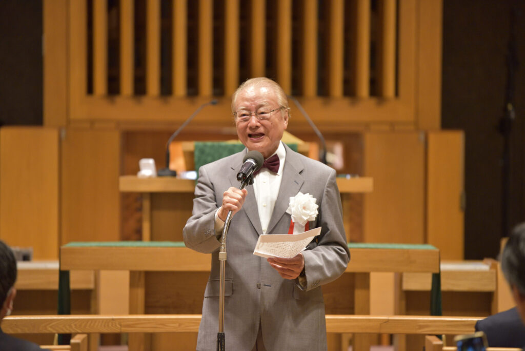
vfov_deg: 6.9
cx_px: 262
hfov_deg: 10.3
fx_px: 2918
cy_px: 176
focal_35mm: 200
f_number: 2.8
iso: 1000
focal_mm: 200
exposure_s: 1/50
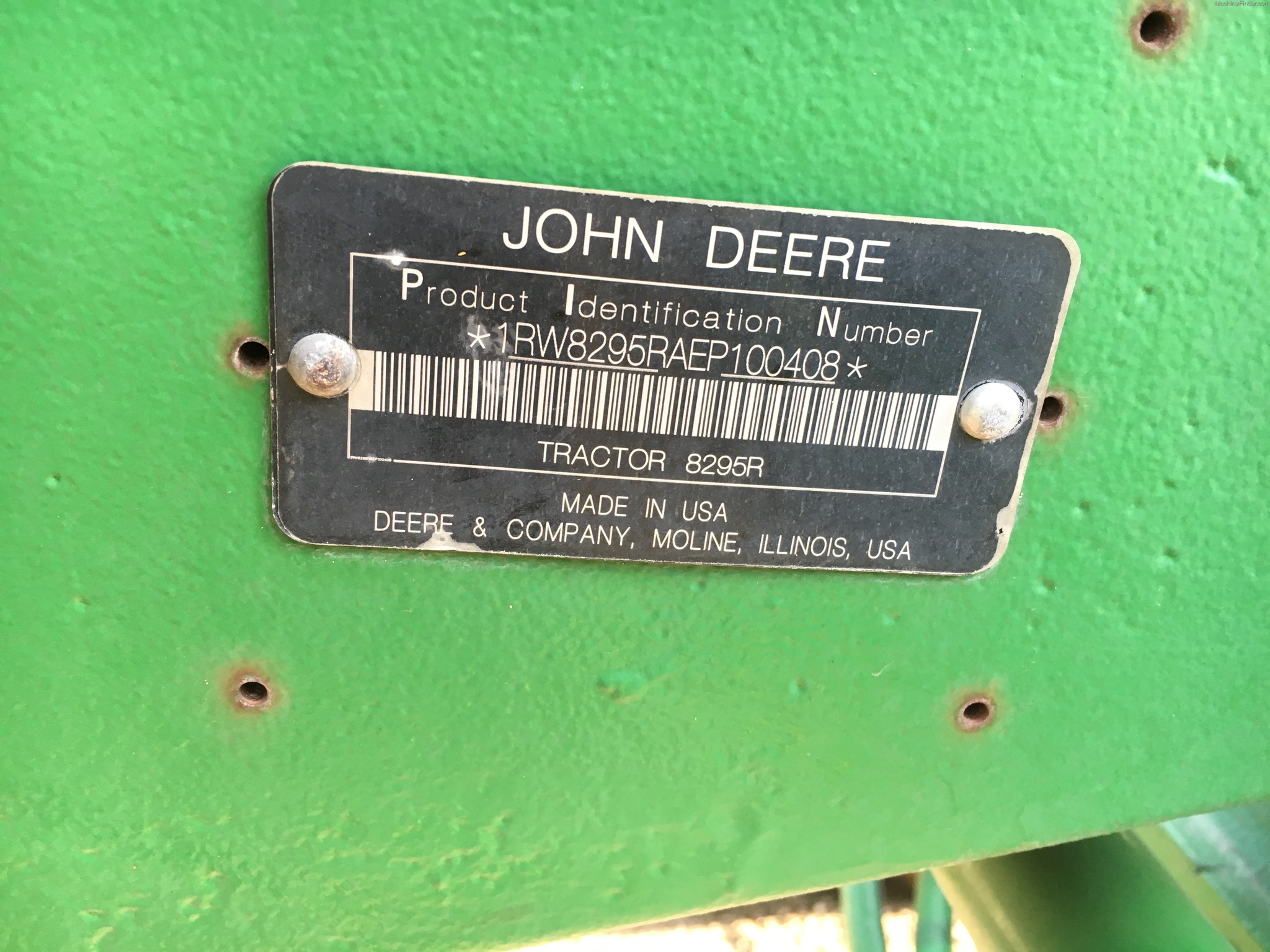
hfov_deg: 61.7
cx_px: 635
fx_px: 1064
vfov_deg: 48.2
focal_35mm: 29
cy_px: 476
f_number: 2.2
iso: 32
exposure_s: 1/30
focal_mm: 4.15
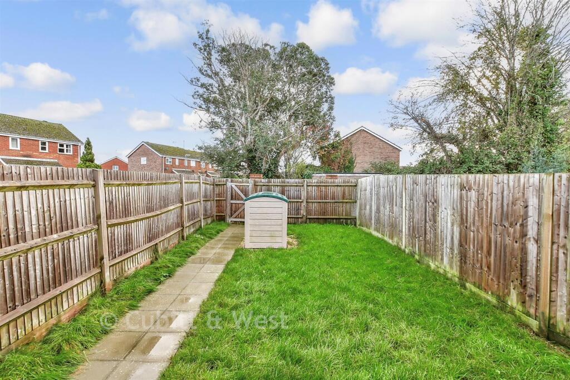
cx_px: 285
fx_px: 238
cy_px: 190
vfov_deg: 77.3
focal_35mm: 15
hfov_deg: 100.4
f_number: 8
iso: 500
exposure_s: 1/40
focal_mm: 10
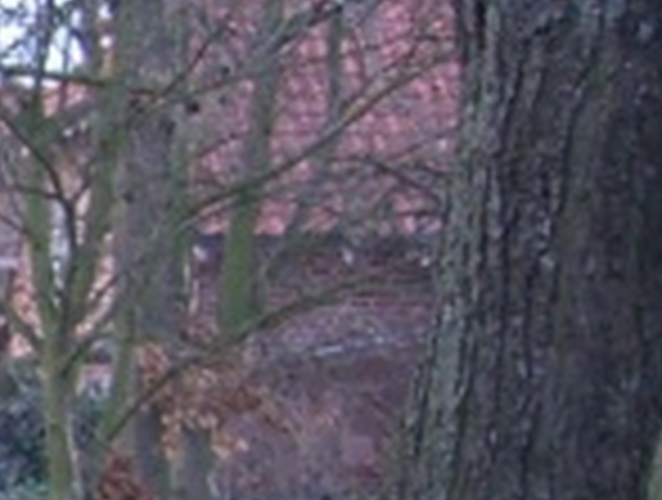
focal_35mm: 264
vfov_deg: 5.6
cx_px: -1459
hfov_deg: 6.7
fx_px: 5061
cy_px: 739
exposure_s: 1/100
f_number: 2.8
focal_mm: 7.9
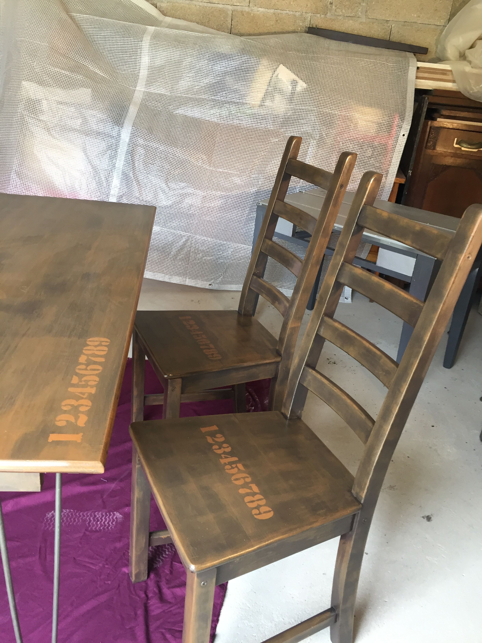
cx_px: 241
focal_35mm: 29
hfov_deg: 48.2
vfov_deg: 61.7
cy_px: 322
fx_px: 538
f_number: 2.2
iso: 100
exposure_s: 1/33
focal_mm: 4.15
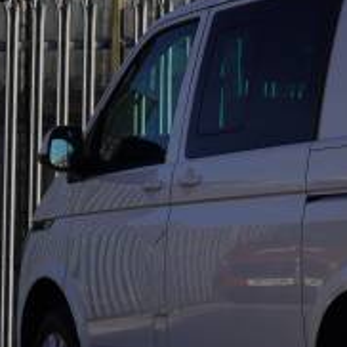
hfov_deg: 8.7
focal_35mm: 197
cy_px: 204
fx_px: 2234
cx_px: 524
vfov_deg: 8.9
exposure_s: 1/125
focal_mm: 44
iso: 100
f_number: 11
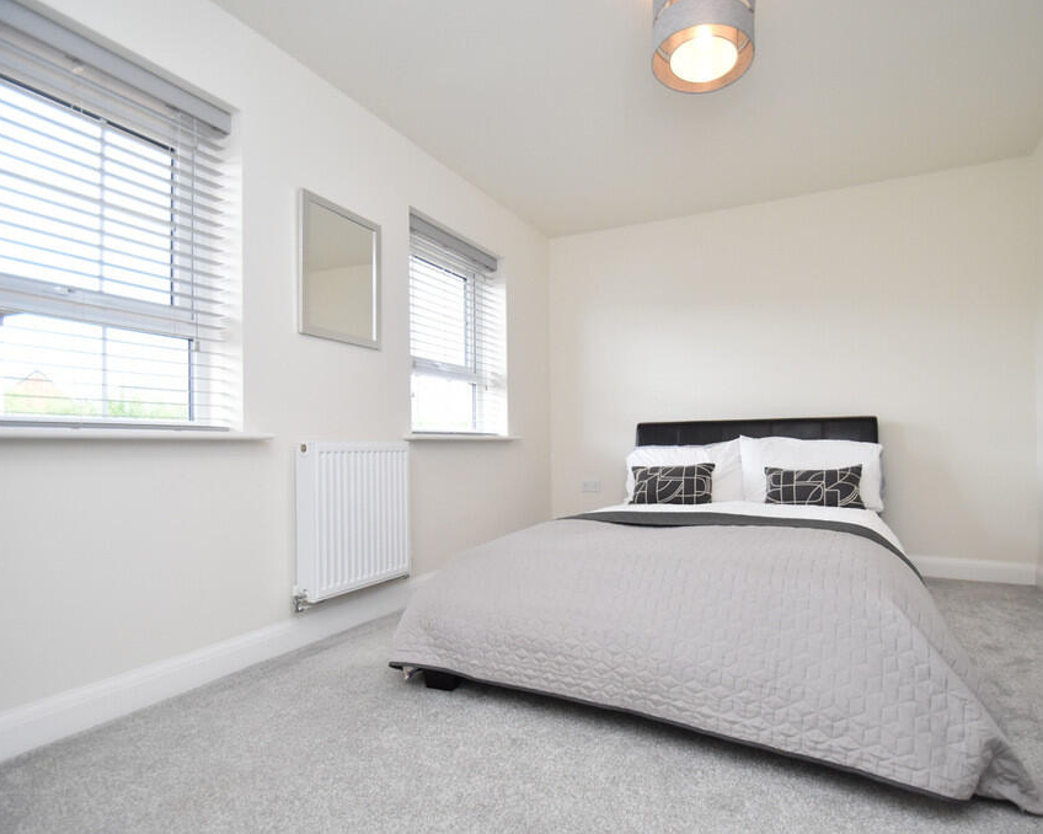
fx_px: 525
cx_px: 614
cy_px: 419
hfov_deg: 88.8
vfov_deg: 77.0
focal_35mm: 17
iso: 800
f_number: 3.5
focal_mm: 10
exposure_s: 1/200
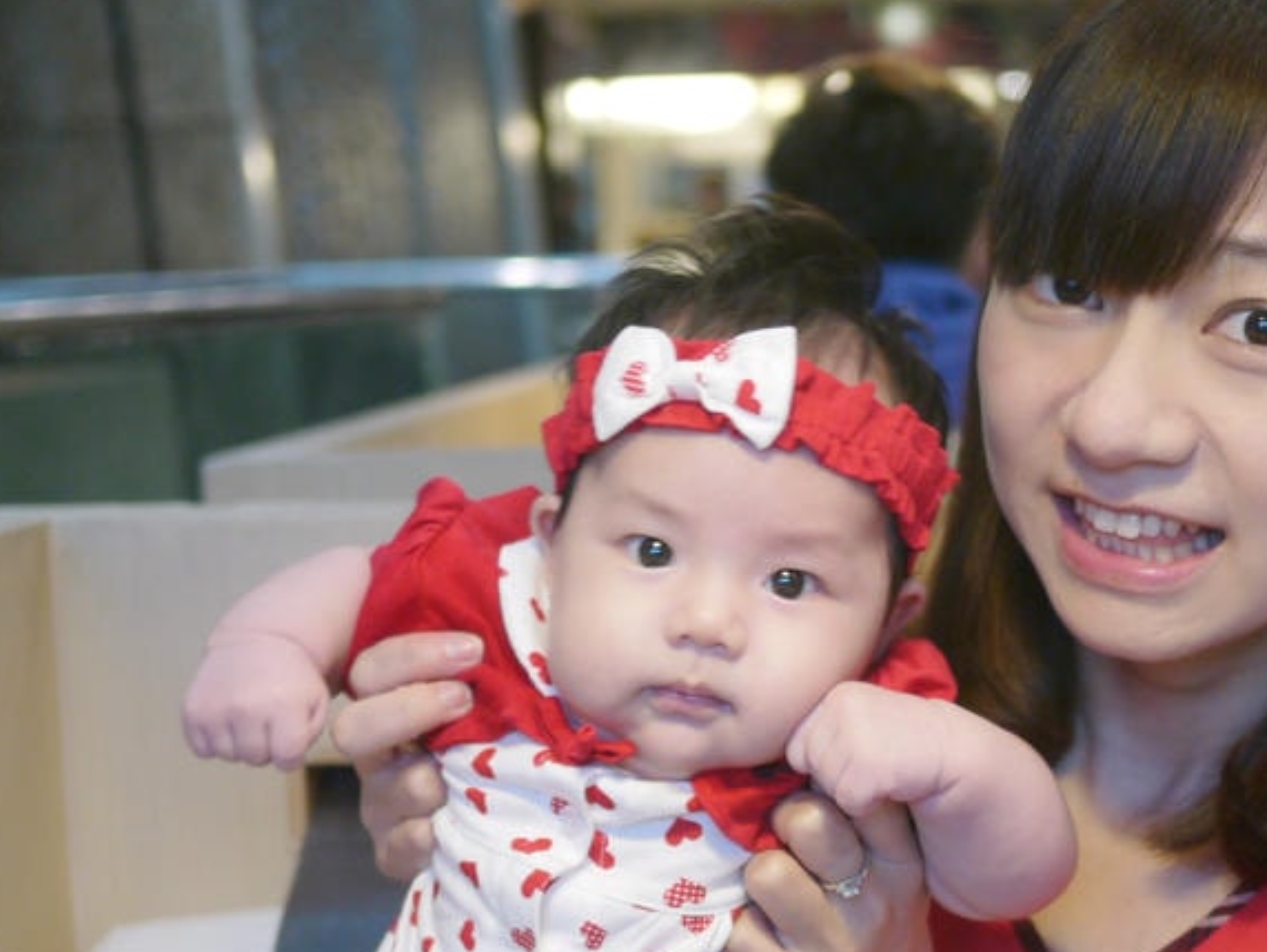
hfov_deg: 23.2
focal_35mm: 84
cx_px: 854
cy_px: 792
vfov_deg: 17.4
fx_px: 3076
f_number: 1.7
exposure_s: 1/60
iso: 320
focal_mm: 20
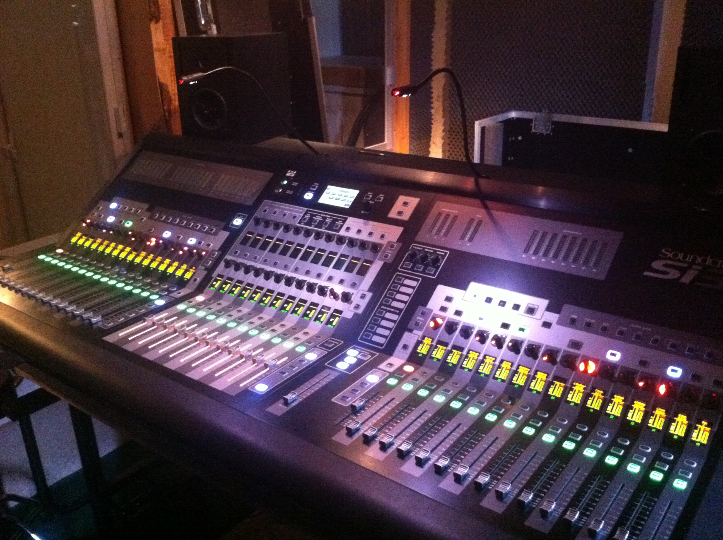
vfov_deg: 40.6
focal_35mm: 35
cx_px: 362
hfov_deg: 52.7
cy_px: 270
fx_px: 730
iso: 1000
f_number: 2.8
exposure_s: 1/15
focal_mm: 3.85
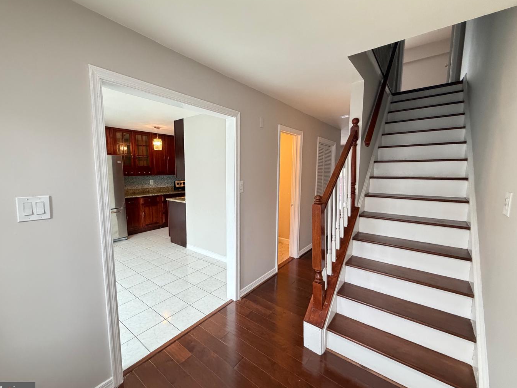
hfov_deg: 98.1
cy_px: 196
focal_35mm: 15
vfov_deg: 81.7
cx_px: 245
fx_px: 224
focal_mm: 2.22
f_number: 2.2
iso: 400
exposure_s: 1/60
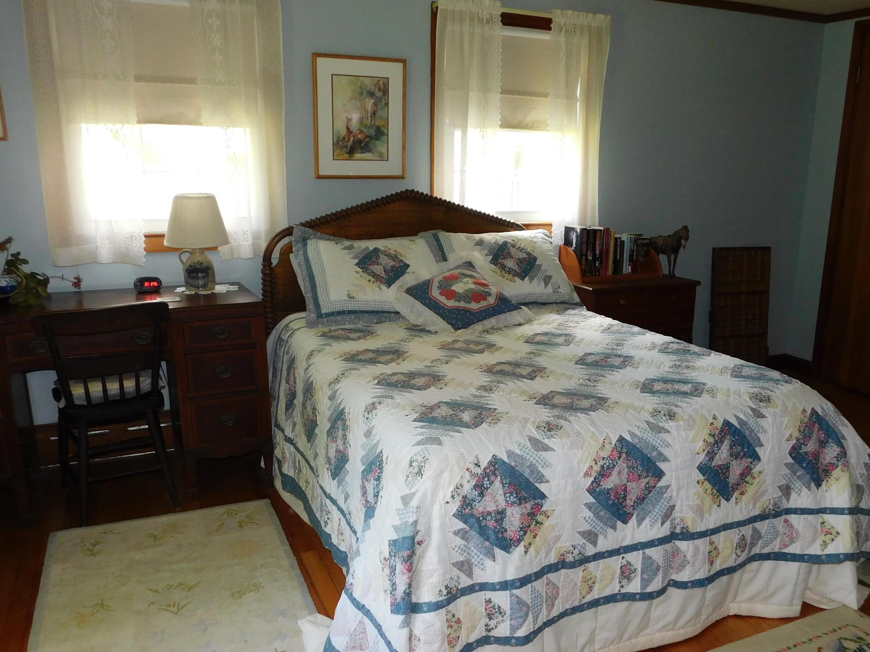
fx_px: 754
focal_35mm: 30
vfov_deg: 46.7
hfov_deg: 59.9
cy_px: 373
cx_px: 475
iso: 200
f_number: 3
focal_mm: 4
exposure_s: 1/30
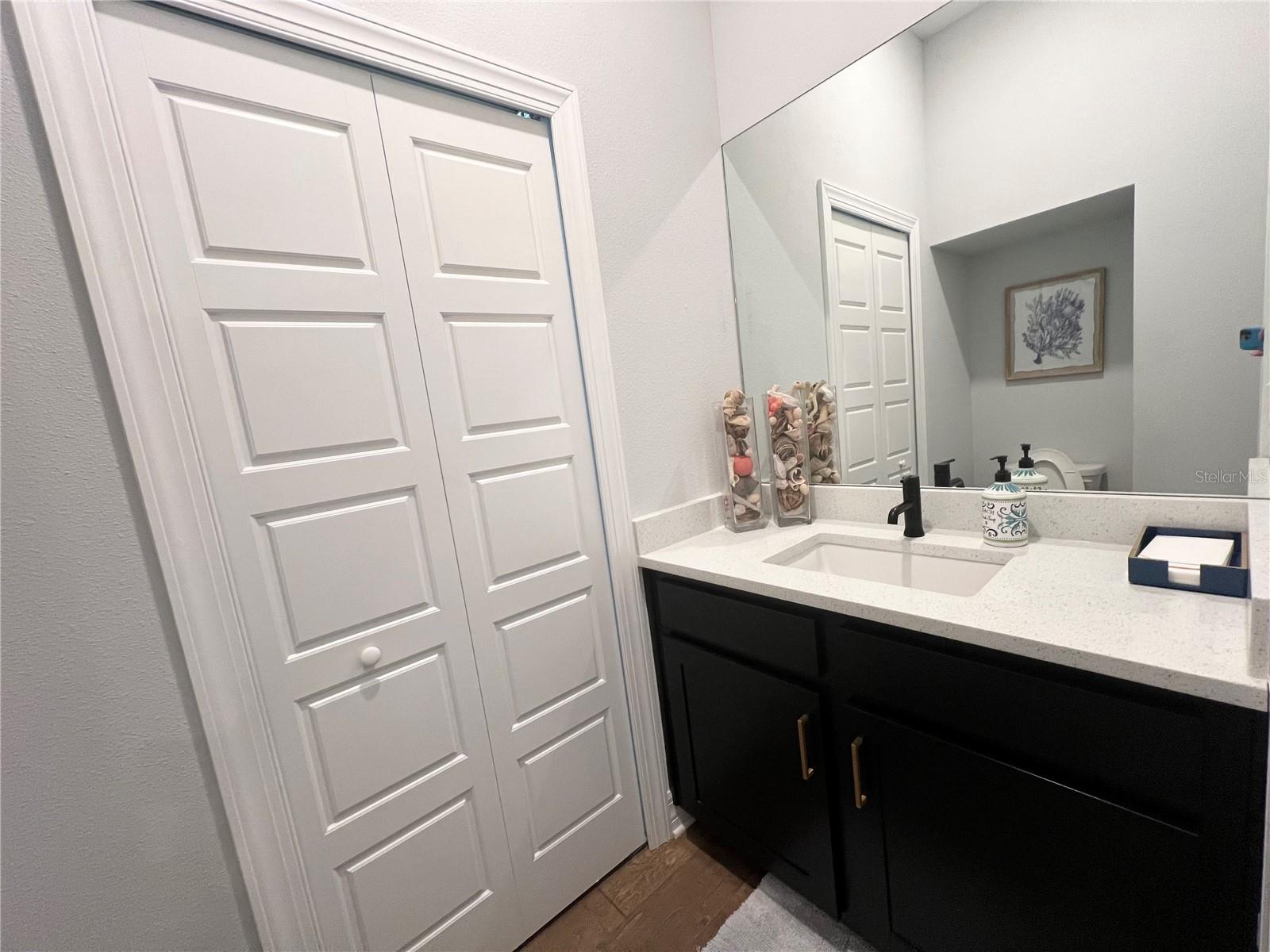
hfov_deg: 106.2
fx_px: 477
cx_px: 635
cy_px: 476
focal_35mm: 13
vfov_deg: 89.9
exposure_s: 1/60
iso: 200
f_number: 1.8
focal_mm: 1.57
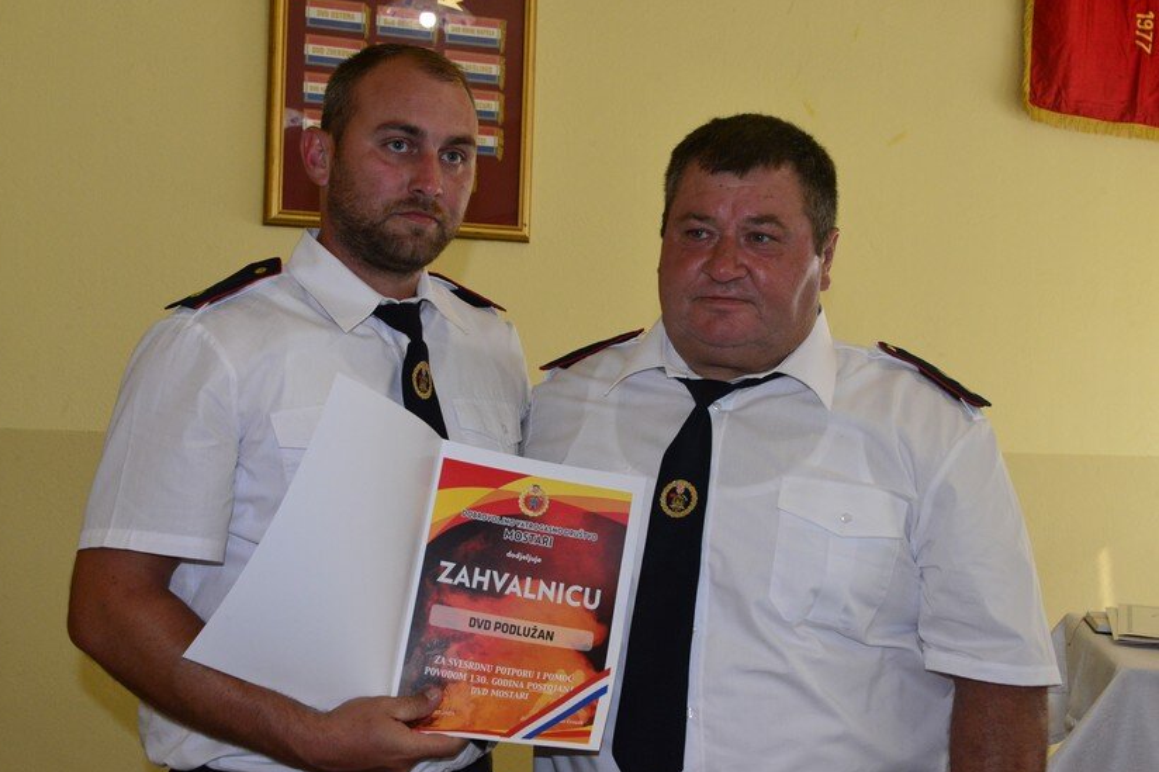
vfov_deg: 26.5
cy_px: 392
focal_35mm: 51
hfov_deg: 38.9
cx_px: 570
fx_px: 1641
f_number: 10
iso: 4000
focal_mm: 50
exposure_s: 1/60
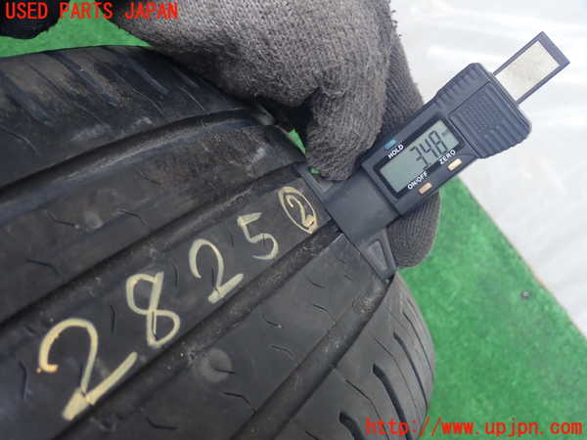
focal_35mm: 43
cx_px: 294
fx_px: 729
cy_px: 220
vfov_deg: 33.6
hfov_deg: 43.9
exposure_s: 1/80
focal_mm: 7.86
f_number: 2.9
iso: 125
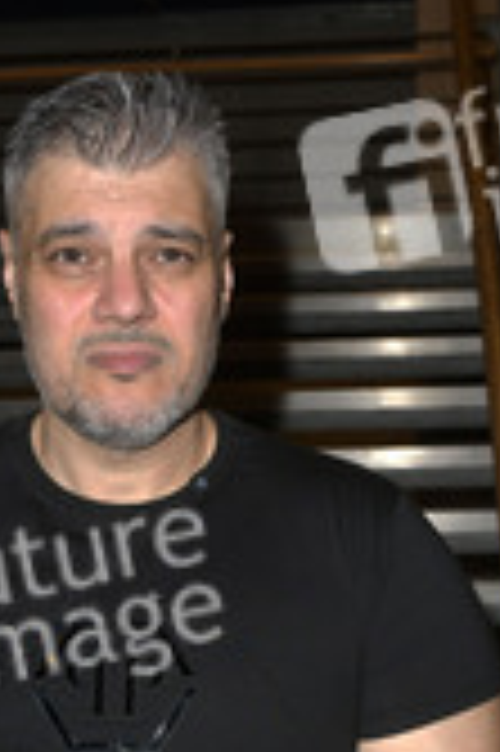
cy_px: 842
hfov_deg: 14.9
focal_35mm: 91
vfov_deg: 21.2
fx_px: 1900
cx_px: 122
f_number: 6.3
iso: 640
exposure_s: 1/200
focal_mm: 38
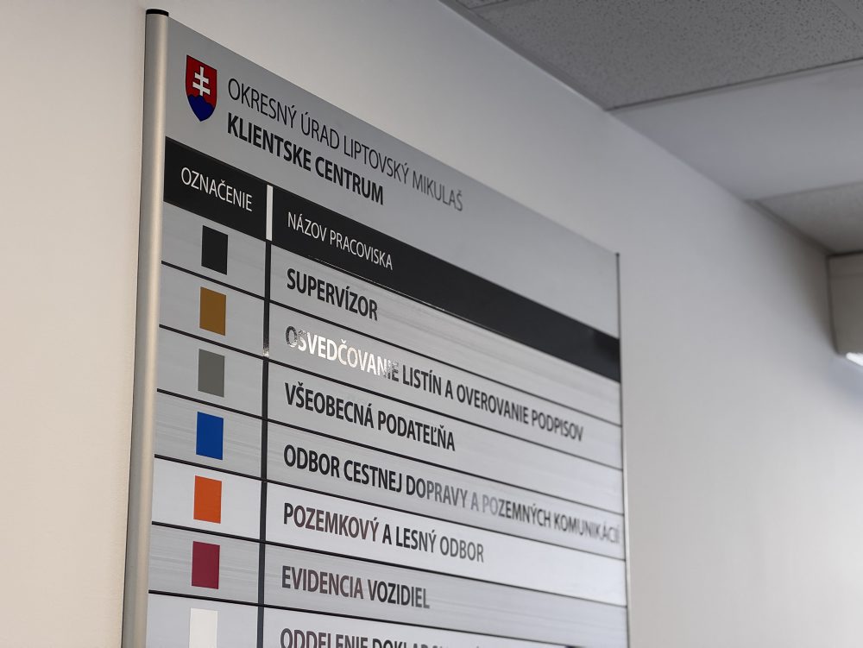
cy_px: 324
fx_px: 1921
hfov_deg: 25.3
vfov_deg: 19.2
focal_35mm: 77
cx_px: 432
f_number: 2.8
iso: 125
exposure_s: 1/100
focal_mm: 9
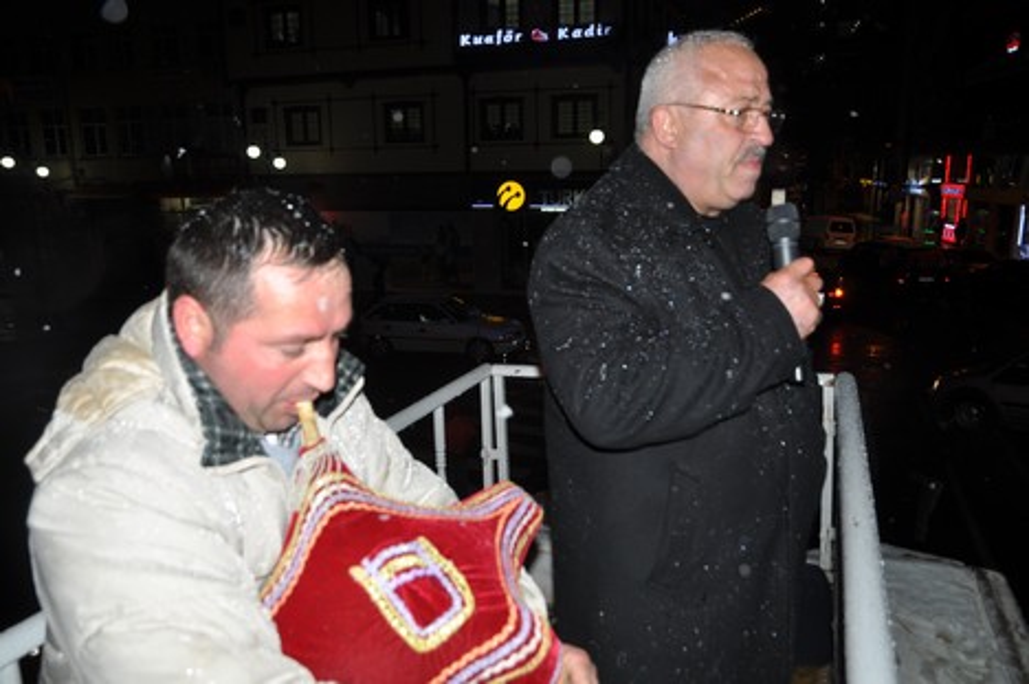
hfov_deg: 64.6
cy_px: 342
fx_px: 814
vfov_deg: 45.6
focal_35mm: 28
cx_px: 514
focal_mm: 19
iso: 200
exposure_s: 1/60
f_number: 3.8
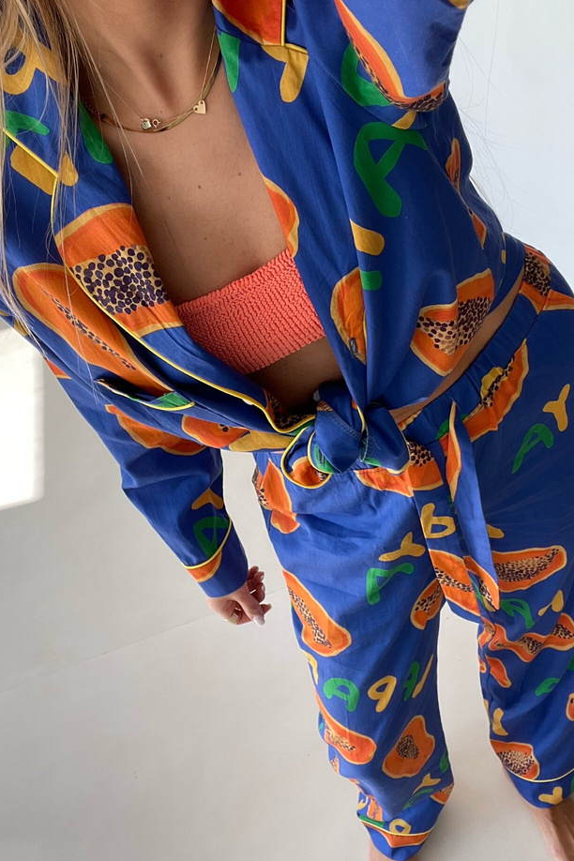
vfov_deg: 55.8
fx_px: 813
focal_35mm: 34
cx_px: 265
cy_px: 447
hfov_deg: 38.9
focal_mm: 2.71
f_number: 2.2
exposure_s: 1/122
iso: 25
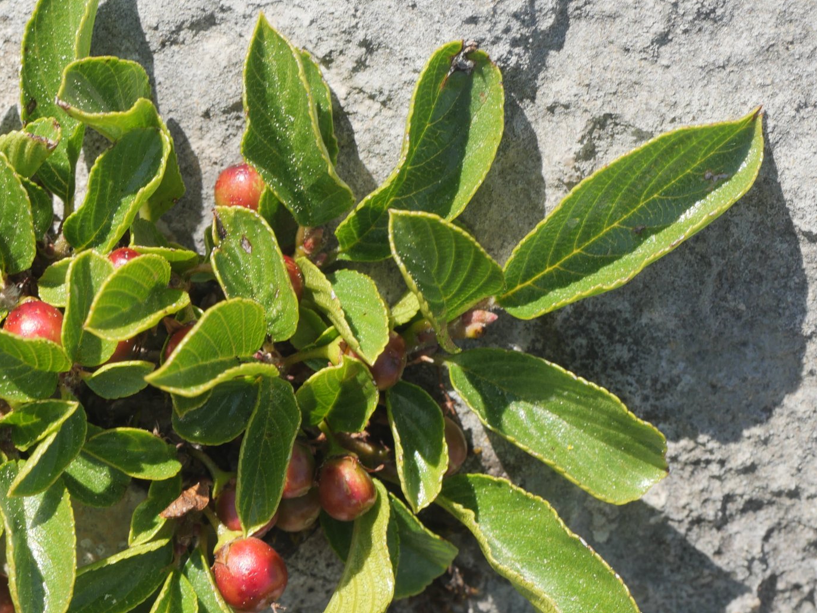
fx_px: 5311
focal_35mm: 225
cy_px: 485
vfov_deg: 6.6
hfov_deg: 8.8
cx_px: 68
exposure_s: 1/160
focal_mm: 60
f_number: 8
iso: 200
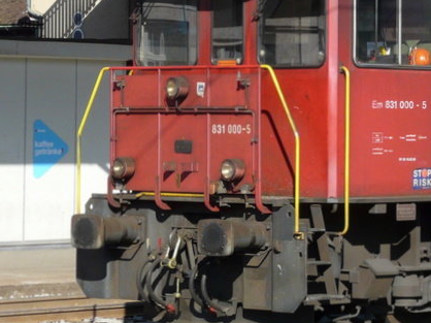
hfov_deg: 10.1
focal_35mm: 194
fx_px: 2414
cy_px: 92
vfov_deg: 7.6
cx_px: 445
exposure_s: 1/320
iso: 100
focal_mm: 13.3
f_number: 5.6
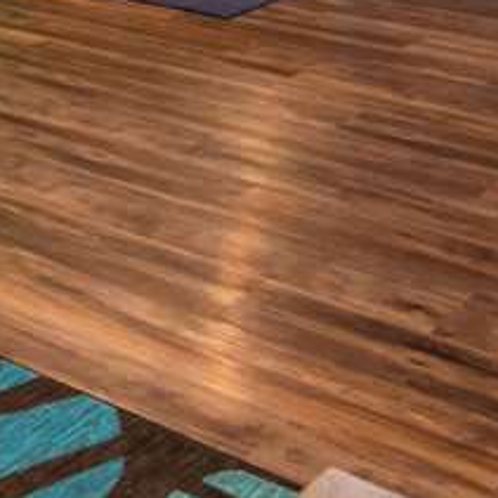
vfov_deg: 21.9
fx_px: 1108
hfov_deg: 21.3
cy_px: -205
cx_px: -251
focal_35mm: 68
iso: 320
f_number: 6.3
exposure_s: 1/8
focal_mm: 11
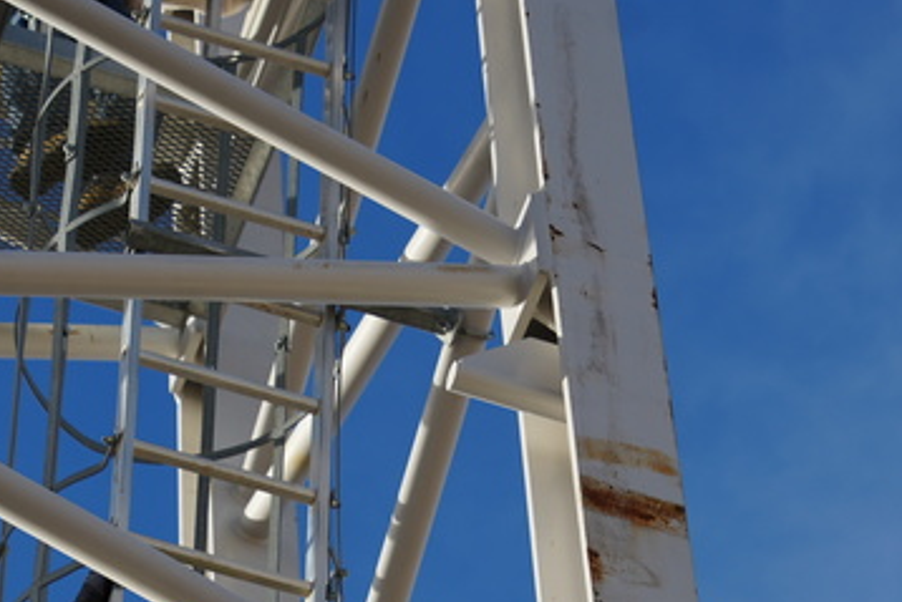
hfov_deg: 7.9
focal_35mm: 260
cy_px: 853
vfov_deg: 5.3
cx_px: 446
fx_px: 6517
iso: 100
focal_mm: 91
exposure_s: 1/500
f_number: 5
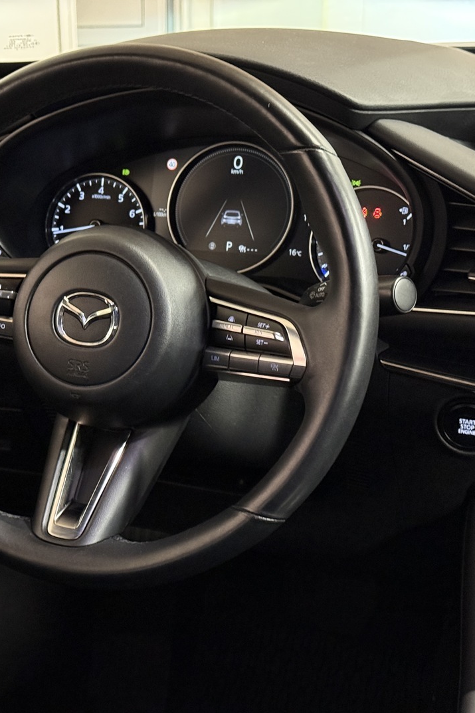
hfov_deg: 20.0
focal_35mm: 67
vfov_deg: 30.1
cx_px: 66
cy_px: 355
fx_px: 1326
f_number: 1.78
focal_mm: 6.76
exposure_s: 1/25
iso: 500
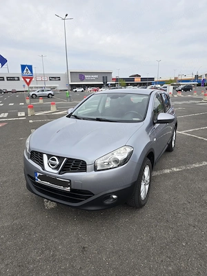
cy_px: 138
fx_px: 183
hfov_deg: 58.9
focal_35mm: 23
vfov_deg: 73.9
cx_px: 104
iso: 12
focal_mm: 6.3
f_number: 1.7
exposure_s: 1/323
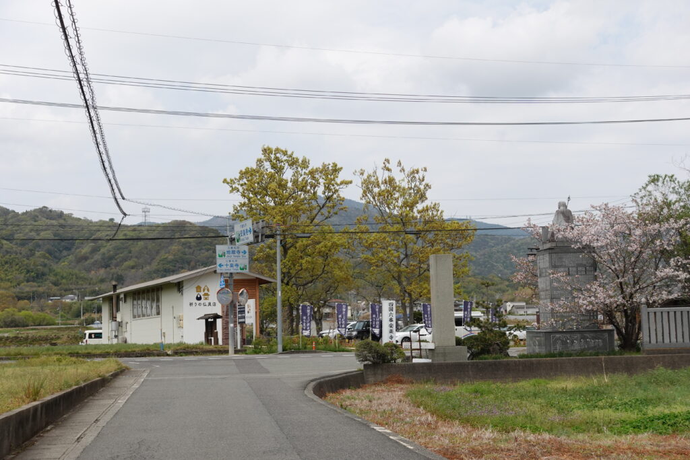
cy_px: 230
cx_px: 345
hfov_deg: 35.6
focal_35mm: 56
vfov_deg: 24.2
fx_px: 1073
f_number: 5.6
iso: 125
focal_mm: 20.63
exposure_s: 1/500
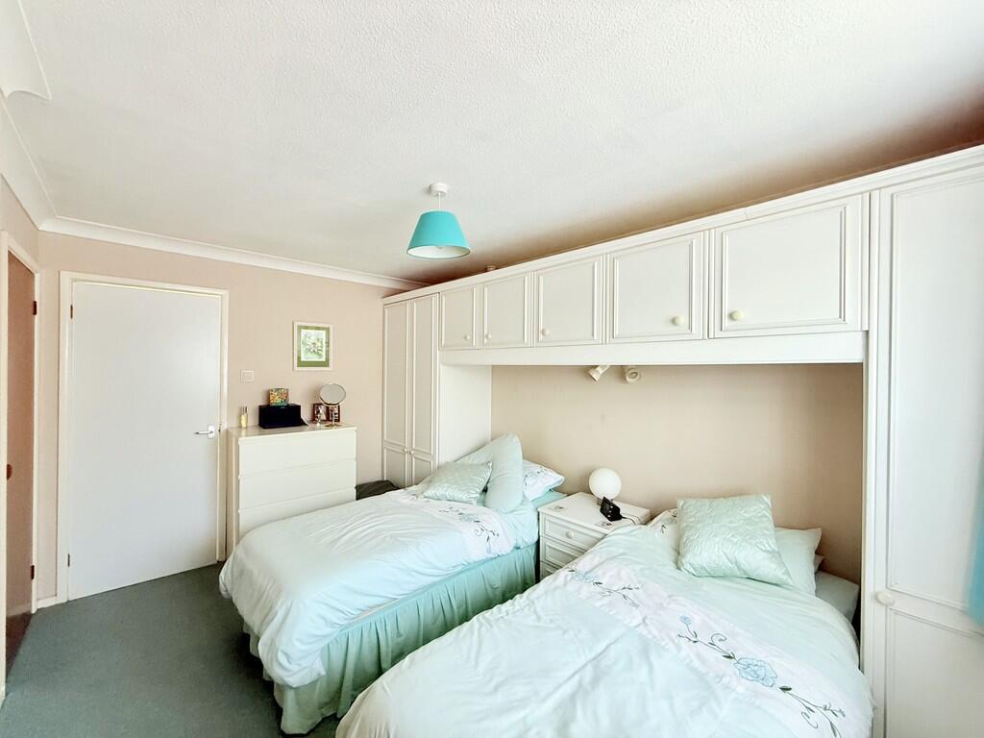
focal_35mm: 14
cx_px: 492
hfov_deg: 102.1
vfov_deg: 85.7
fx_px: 398
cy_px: 369
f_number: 2.2
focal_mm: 2.22
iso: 250
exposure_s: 1/99
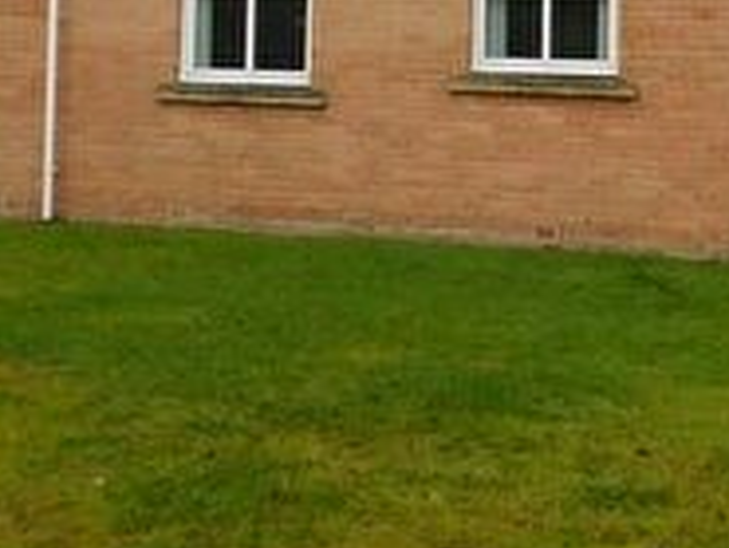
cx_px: 556
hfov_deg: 22.3
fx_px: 1833
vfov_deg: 16.0
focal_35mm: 87
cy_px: -199
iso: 125
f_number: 3
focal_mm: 4
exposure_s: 1/500
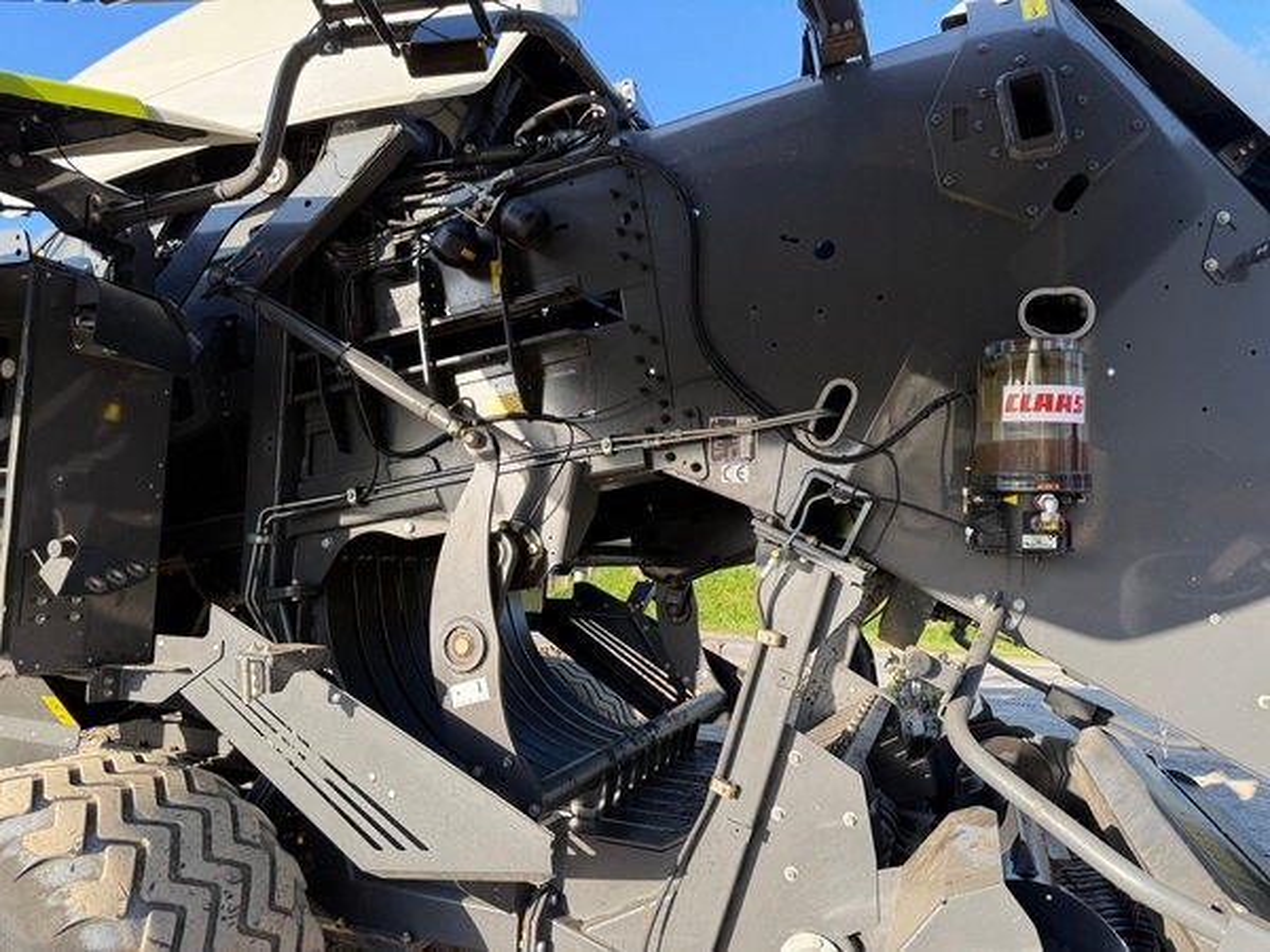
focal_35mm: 24
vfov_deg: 56.8
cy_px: 476
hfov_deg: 71.6
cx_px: 635
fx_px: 881
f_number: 1.78
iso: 80
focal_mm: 6.76
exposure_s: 1/589
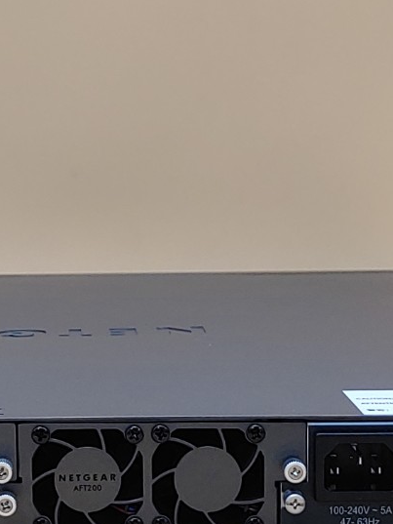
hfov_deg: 13.3
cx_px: 13
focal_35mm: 110
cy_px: 315
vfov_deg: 17.9
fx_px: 1664
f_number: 1.8
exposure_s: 1/79
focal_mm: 4.36
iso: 50
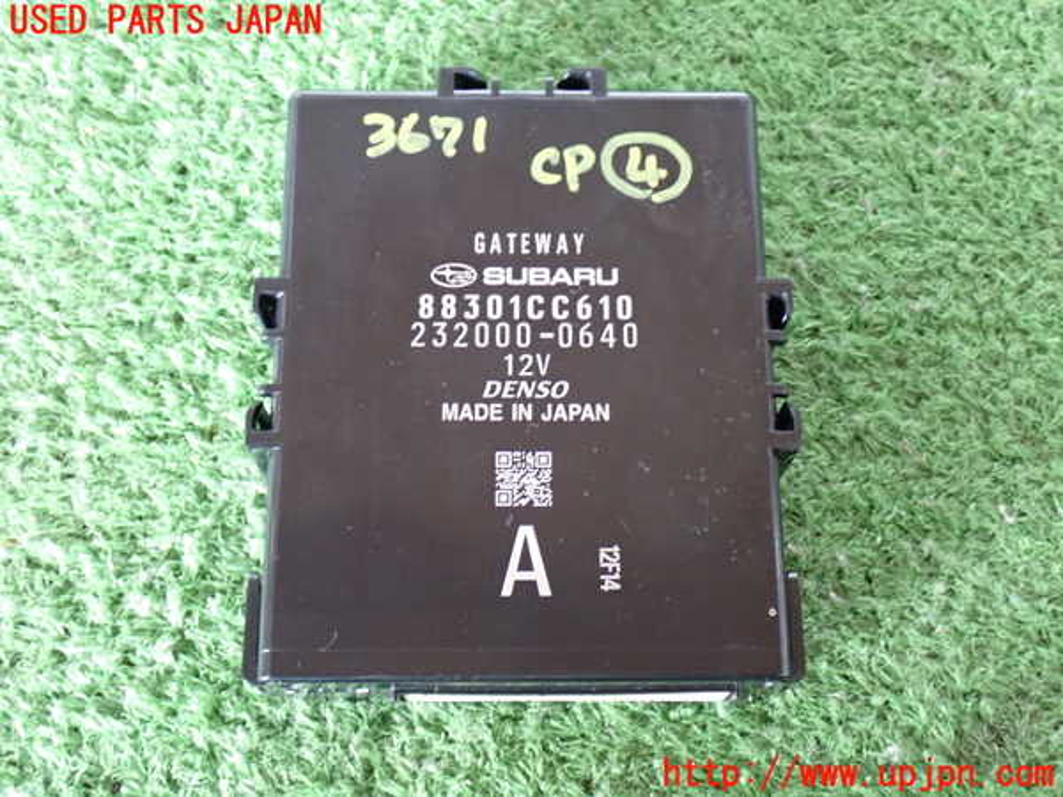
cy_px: 398
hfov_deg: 40.4
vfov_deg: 30.9
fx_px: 1443
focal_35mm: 47
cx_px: 532
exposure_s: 1/25
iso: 800
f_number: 3.1
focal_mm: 8.4
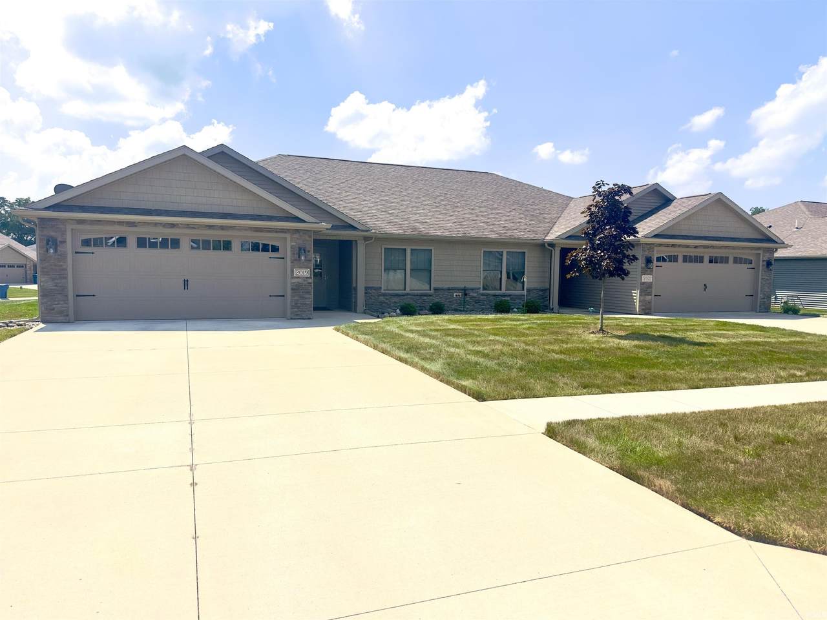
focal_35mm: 24
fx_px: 573
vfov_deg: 56.8
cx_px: 414
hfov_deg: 71.6
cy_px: 310
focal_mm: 6.86
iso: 100
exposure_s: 1/11628
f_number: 1.78
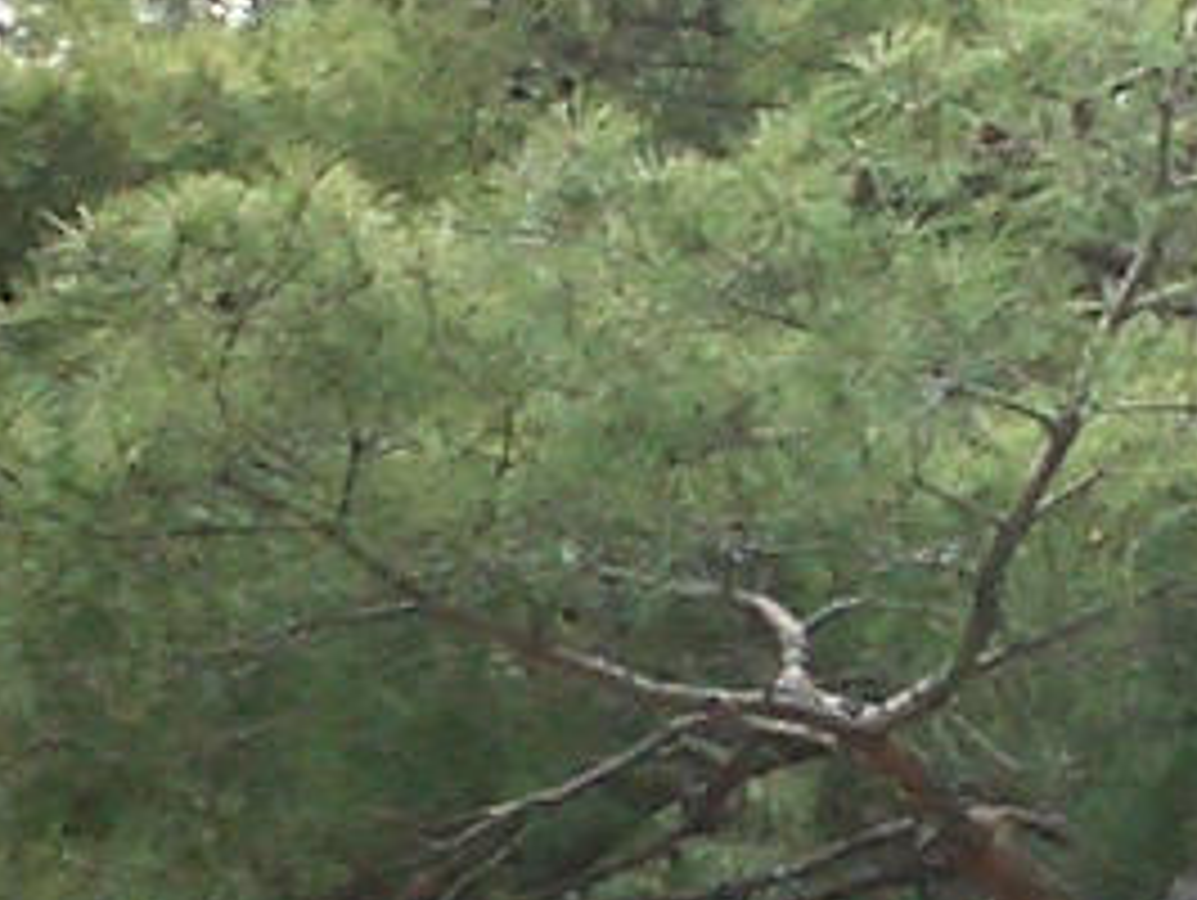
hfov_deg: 11.0
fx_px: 6161
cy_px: 1040
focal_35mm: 178
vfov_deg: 8.3
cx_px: 1210
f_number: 3.5
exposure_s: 1/60
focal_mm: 5.6
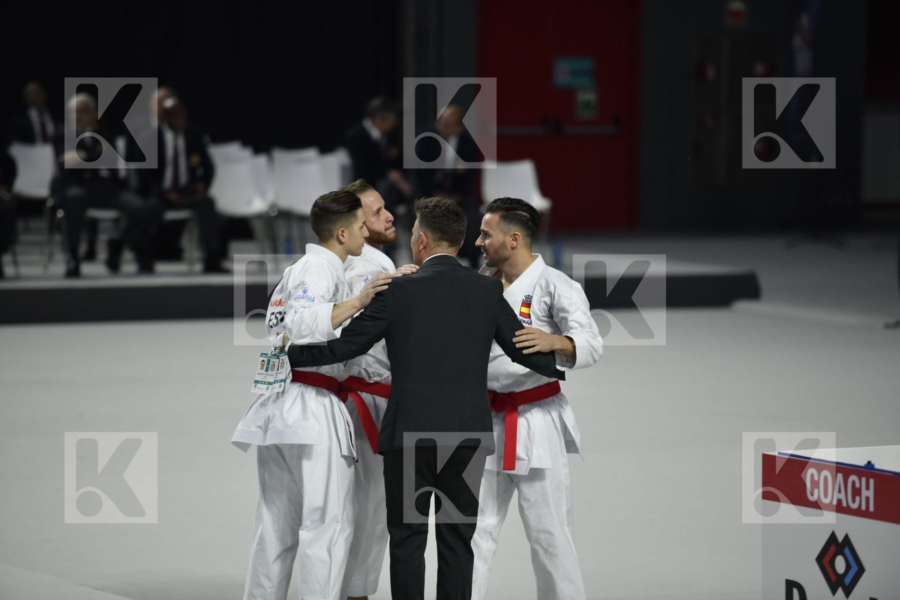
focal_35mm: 200
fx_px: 5000
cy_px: 300
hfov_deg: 10.3
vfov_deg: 6.9
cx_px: 450
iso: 800
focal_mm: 200
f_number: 2.8
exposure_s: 1/800
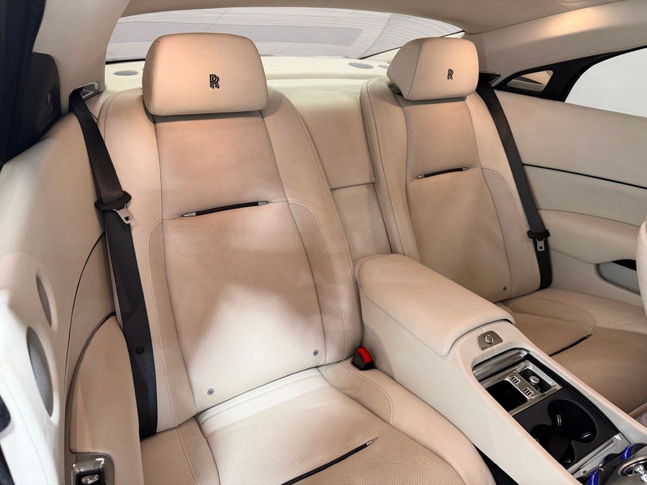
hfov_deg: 71.6
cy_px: 242
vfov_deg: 56.8
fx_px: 449
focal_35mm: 24
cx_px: 324
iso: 250
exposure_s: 1/60
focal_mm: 6.76
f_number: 1.78
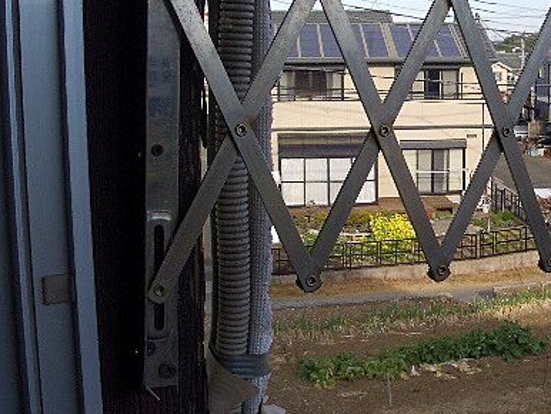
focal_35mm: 58
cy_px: 174
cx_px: 414
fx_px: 924
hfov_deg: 32.6
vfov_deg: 25.2
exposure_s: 1/200
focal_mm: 5.8
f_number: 4.3
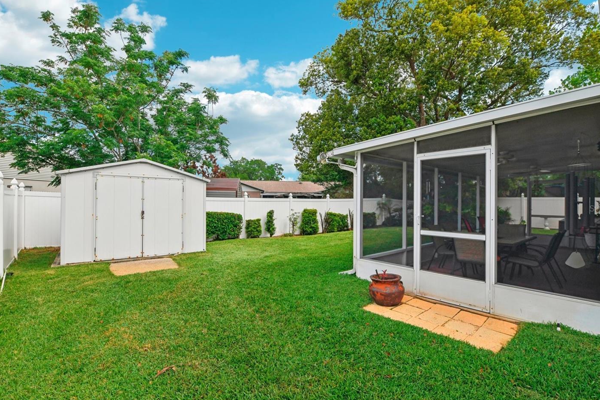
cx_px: 285
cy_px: 208
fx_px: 267
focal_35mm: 16
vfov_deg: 73.7
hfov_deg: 96.7
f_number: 8
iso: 400
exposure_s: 1/640
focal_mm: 14
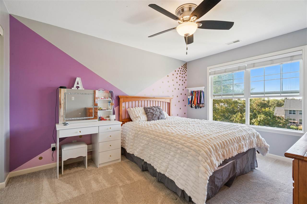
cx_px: 154
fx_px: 136
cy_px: 102
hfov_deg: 96.7
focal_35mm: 16
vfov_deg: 73.7
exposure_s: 1/6
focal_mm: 16
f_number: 10
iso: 400
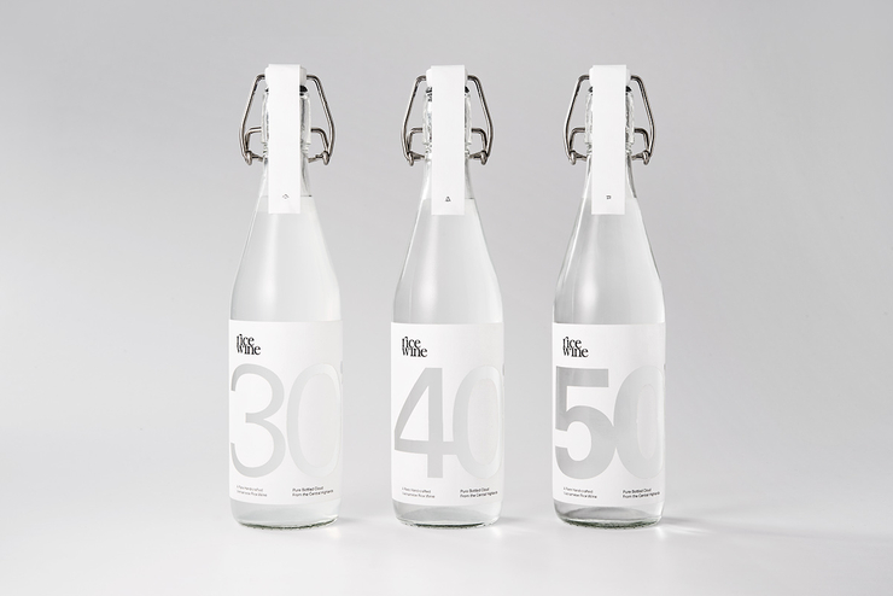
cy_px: 298
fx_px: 1489
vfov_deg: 22.6
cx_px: 446
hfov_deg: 33.4
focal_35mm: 60
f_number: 14
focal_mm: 60
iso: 100
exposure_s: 1/160
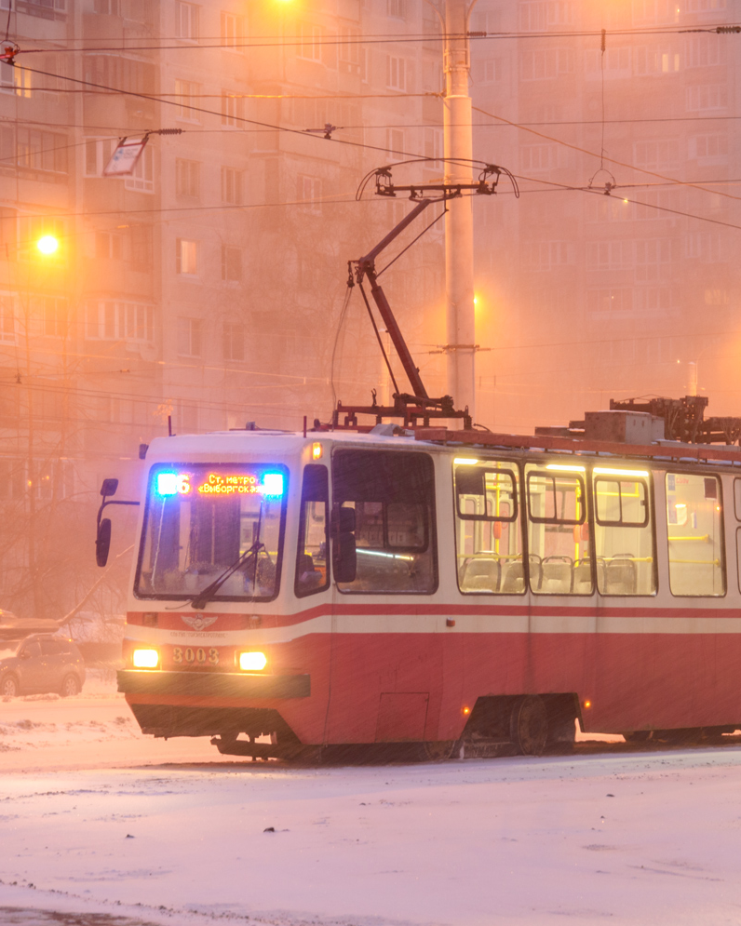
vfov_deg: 13.8
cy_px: 463
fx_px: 3838
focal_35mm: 140
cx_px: 585
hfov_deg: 11.0
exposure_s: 1
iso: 100
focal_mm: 66
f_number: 7.1
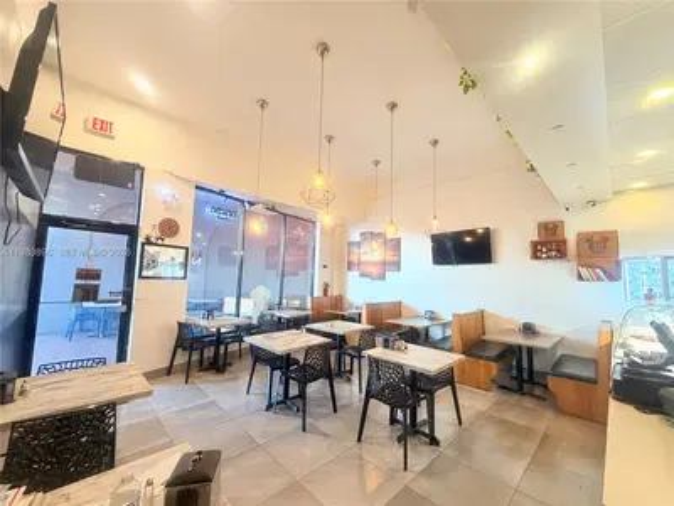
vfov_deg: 85.7
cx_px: 337
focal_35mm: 14
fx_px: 273
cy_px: 253
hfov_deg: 102.1
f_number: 2.2
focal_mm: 2.22
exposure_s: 1/60
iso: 320
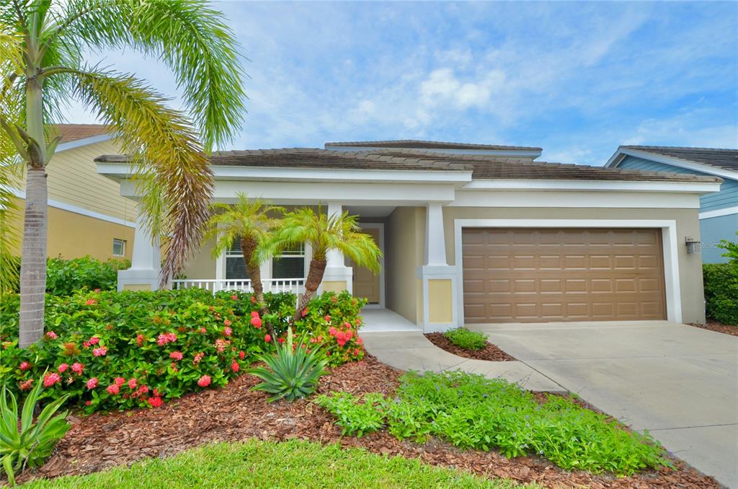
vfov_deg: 36.7
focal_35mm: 36
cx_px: 369
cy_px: 244
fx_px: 736
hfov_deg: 53.2
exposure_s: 1/250
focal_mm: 24
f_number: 8
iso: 125
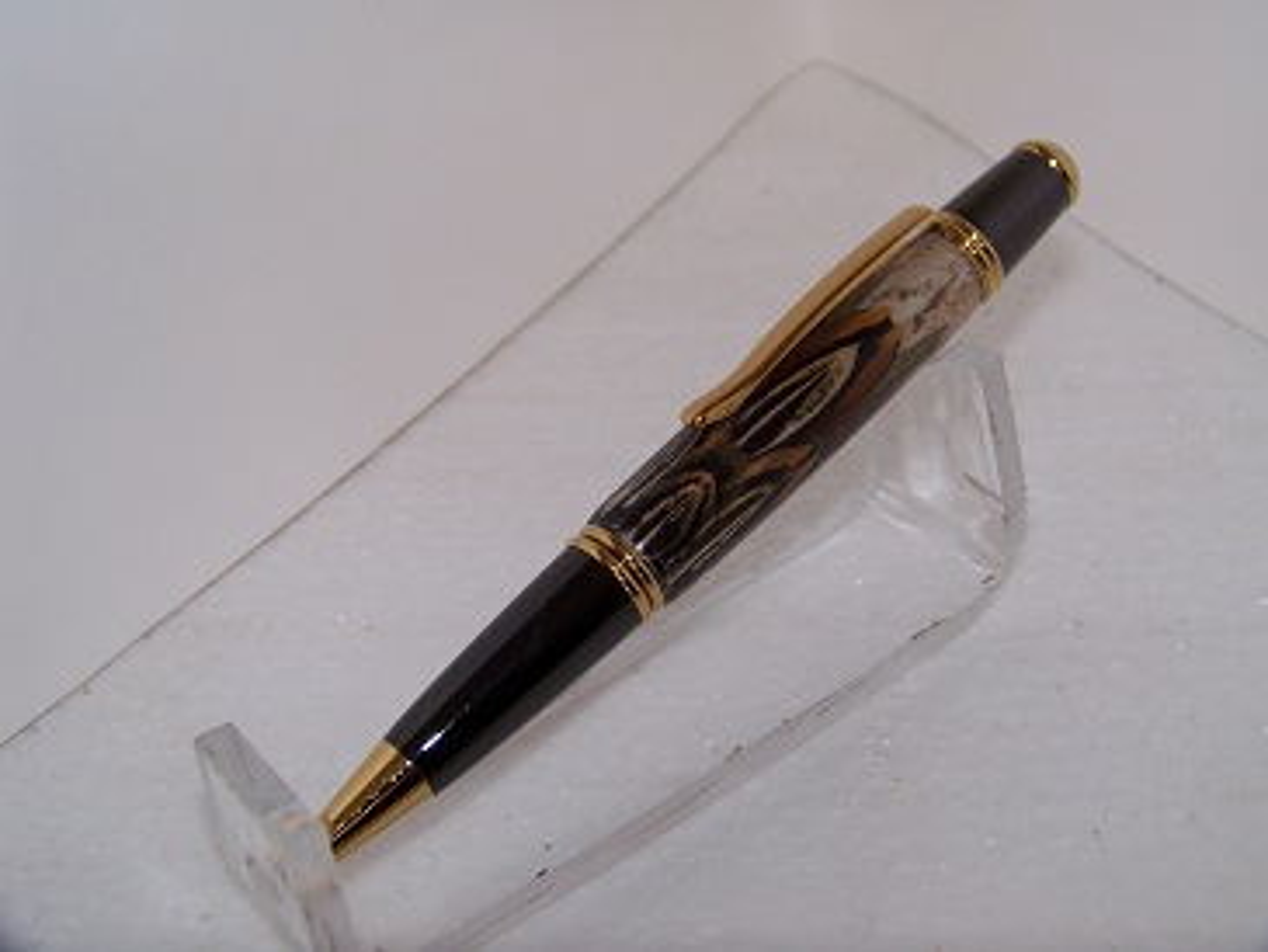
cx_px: 634
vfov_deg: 28.6
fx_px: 1869
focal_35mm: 51
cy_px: 476
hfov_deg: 37.5
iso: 64
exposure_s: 1/15
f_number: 3.6
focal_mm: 10.5
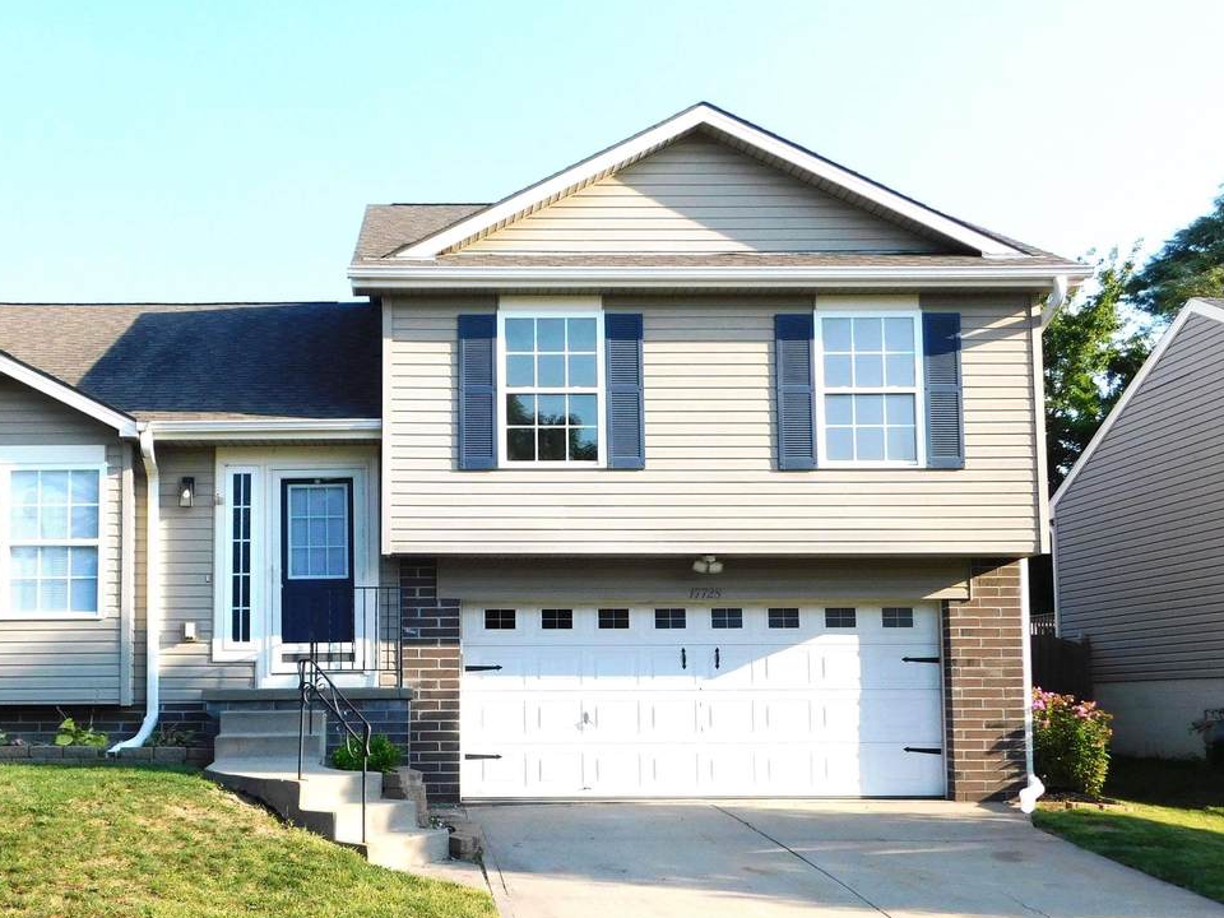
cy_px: 588
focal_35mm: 40
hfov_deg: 46.1
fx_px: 1414
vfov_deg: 35.7
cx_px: 411
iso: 125
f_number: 3.2
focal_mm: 5.3
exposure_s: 1/800
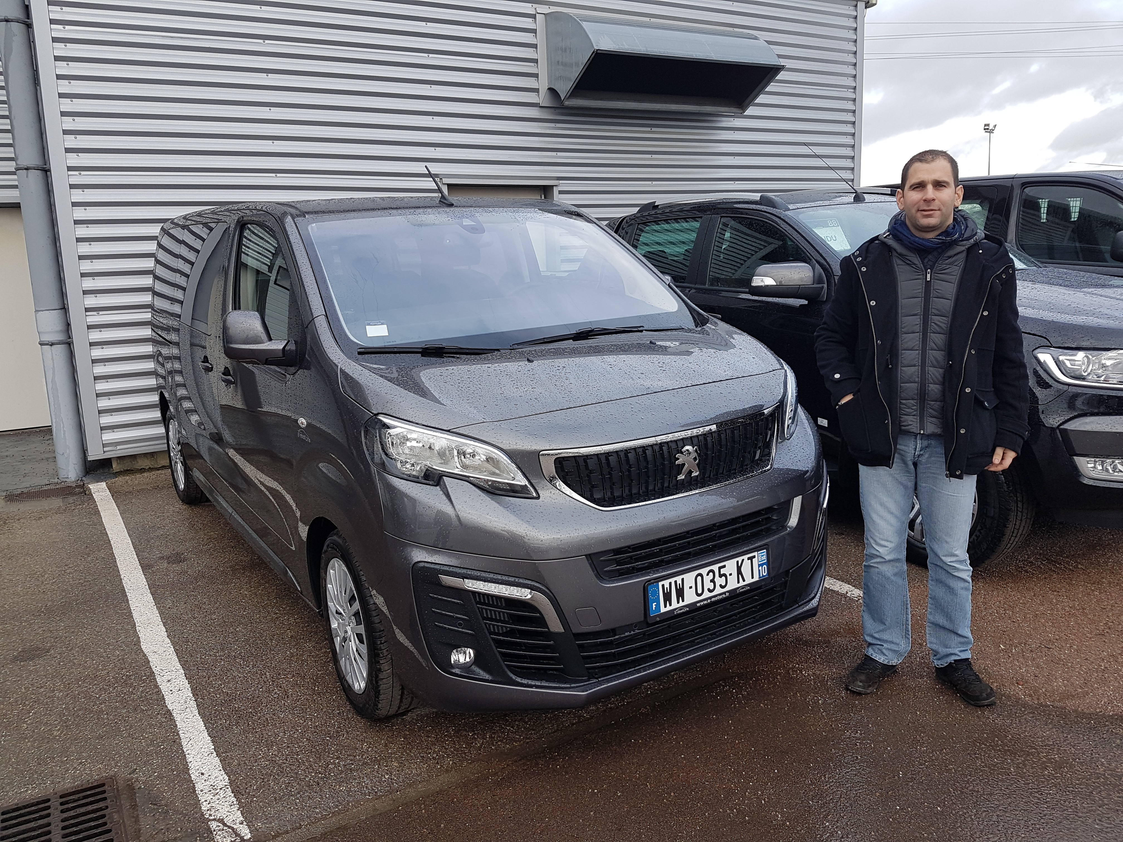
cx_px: 562
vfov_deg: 53.1
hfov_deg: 67.3
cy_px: 421
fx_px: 843
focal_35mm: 26
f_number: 1.7
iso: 40
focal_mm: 4.2
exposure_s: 1/233
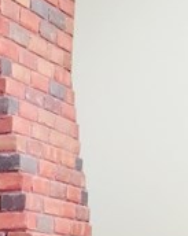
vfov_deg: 10.6
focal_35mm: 169
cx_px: -184
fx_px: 1179
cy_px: 446
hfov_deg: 8.6
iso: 50
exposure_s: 1/30
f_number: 2.2
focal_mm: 4.15
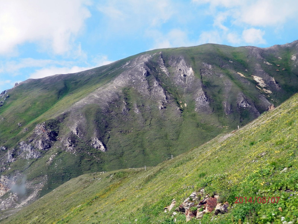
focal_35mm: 45
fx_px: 387
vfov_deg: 32.2
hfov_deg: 42.1
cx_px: 149
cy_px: 112
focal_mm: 8
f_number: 3.8
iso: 80
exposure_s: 1/400
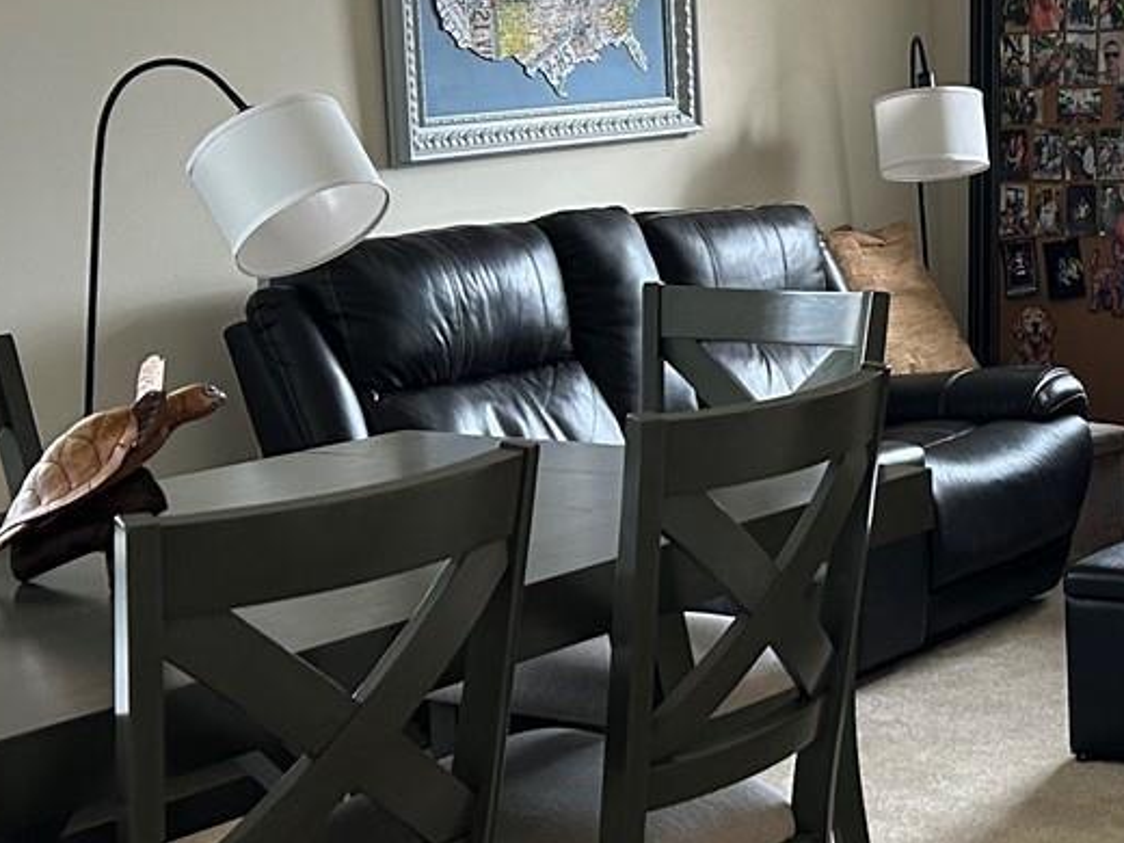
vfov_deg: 18.4
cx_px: 1111
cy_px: 309
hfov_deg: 23.4
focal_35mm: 80
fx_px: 2598
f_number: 1.5
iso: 200
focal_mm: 5.7
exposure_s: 1/60
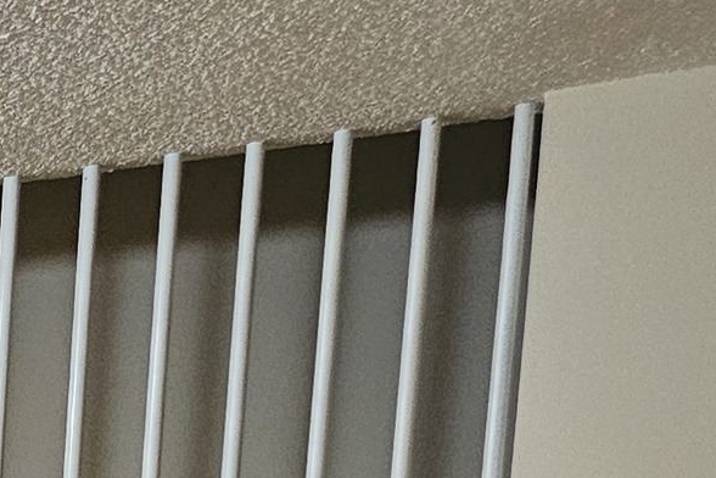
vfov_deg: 9.4
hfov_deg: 13.1
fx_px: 2486
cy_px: 1256
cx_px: -911
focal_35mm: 125
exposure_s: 1/120
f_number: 1.7
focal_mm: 6.3
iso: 800
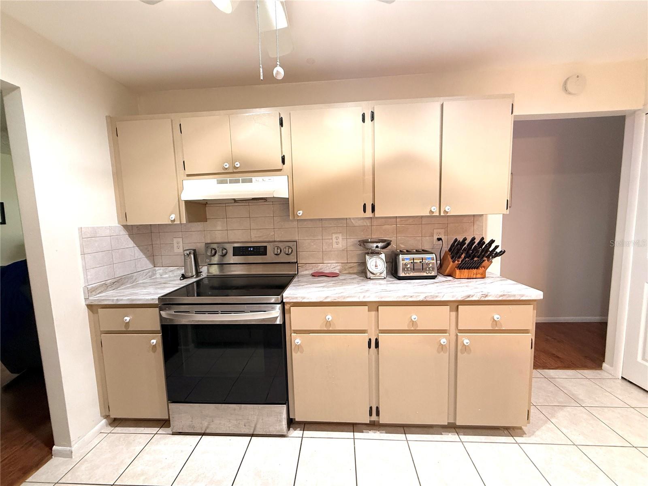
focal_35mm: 14
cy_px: 243
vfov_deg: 85.7
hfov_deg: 102.1
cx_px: 324
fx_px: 262
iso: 400
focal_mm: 2.22
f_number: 2.2
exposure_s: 1/60
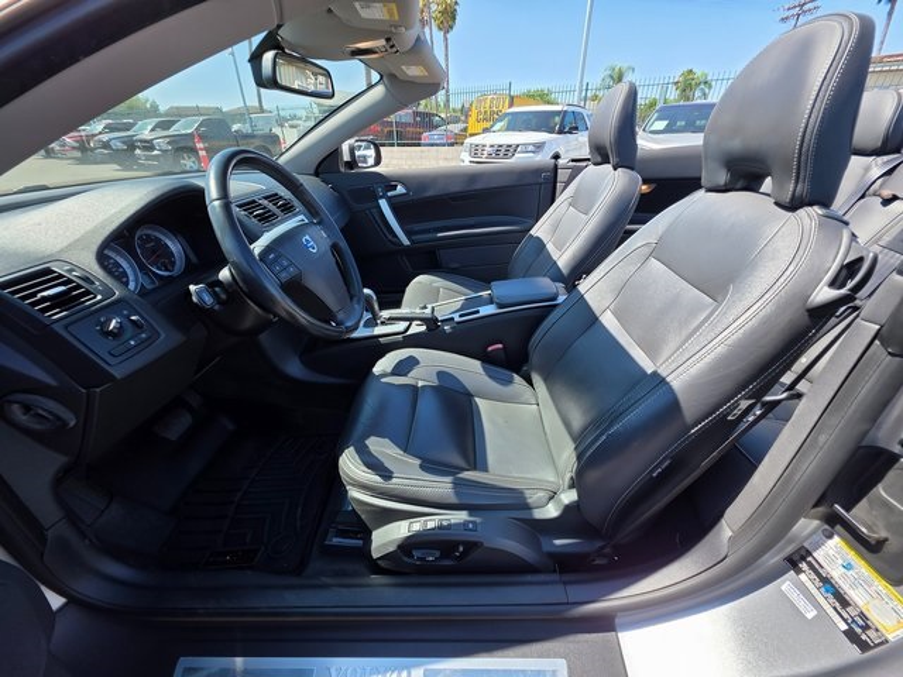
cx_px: 452
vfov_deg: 89.9
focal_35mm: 13
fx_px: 339
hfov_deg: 106.2
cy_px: 338
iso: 20
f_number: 1.9
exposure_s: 1/315
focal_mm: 2.2
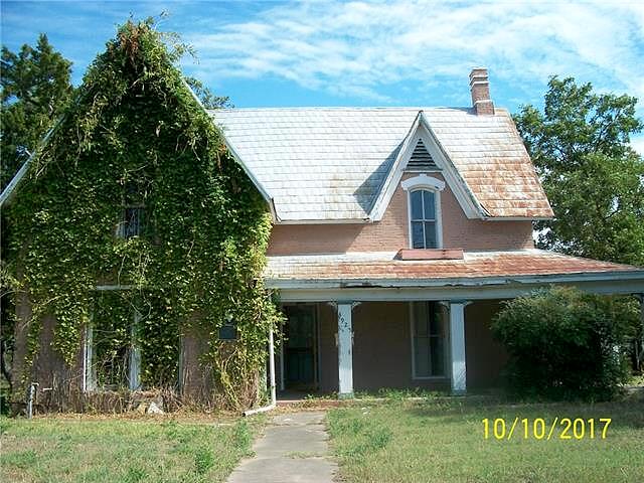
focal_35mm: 32
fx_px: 595
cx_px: 322
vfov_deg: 44.2
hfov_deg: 56.8
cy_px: 242
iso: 80
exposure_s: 1/250
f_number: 5.5
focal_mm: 5.7
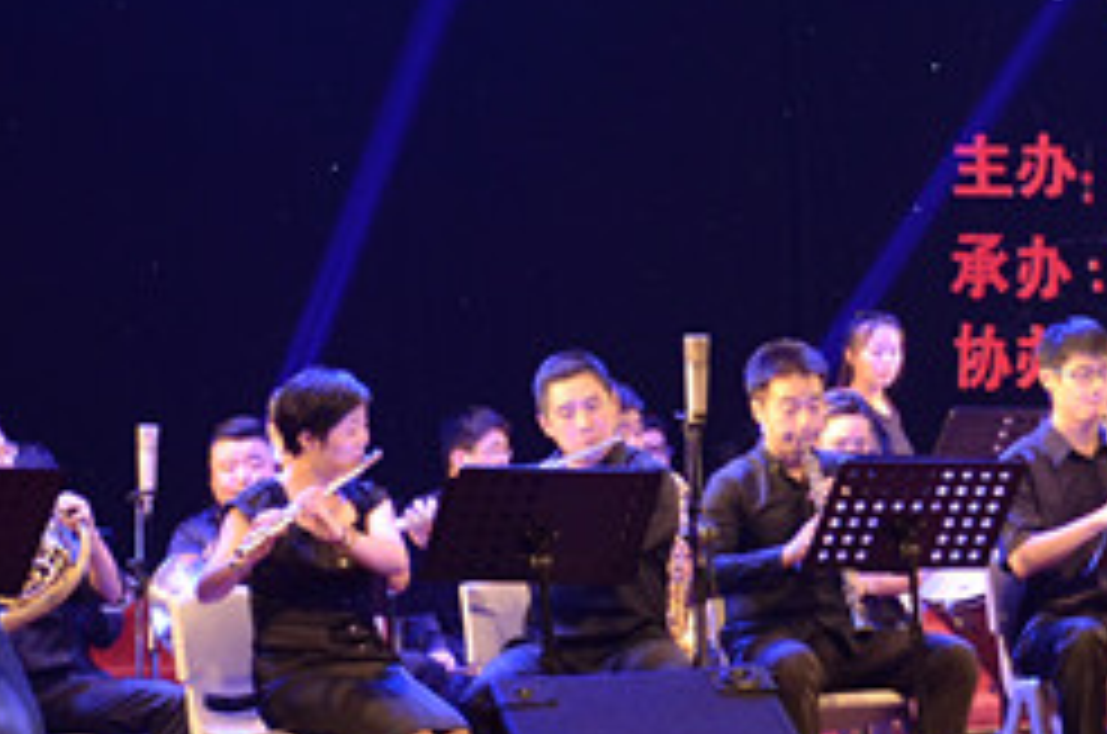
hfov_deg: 13.2
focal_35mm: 156
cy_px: 119
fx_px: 4788
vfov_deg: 8.7
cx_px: 778
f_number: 4.2
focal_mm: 32
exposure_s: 1/50
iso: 1000
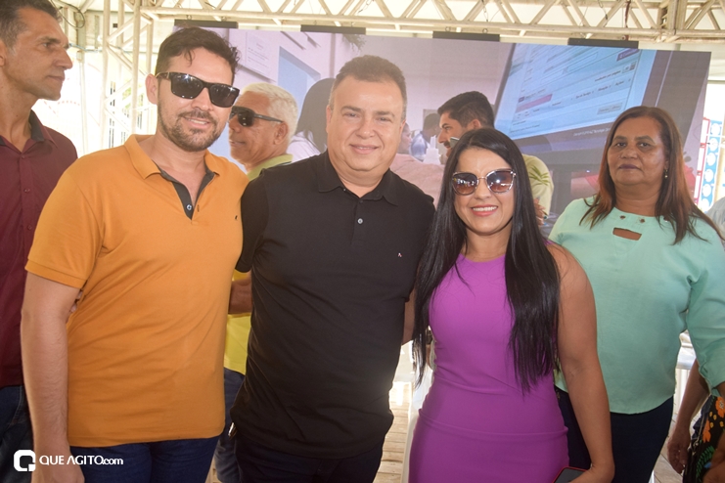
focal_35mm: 33
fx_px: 665
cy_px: 242
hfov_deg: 57.2
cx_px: 362
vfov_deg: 40.0
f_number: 5
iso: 800
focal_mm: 22
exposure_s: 1/100
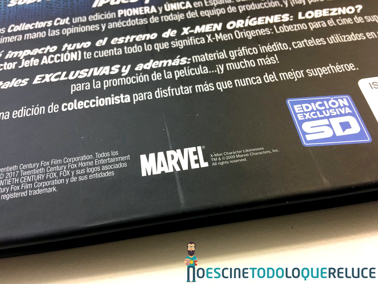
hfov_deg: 61.7
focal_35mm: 29
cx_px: 189
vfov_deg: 48.2
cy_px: 142
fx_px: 317
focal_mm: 4.15
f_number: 2.2
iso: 64
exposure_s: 1/17
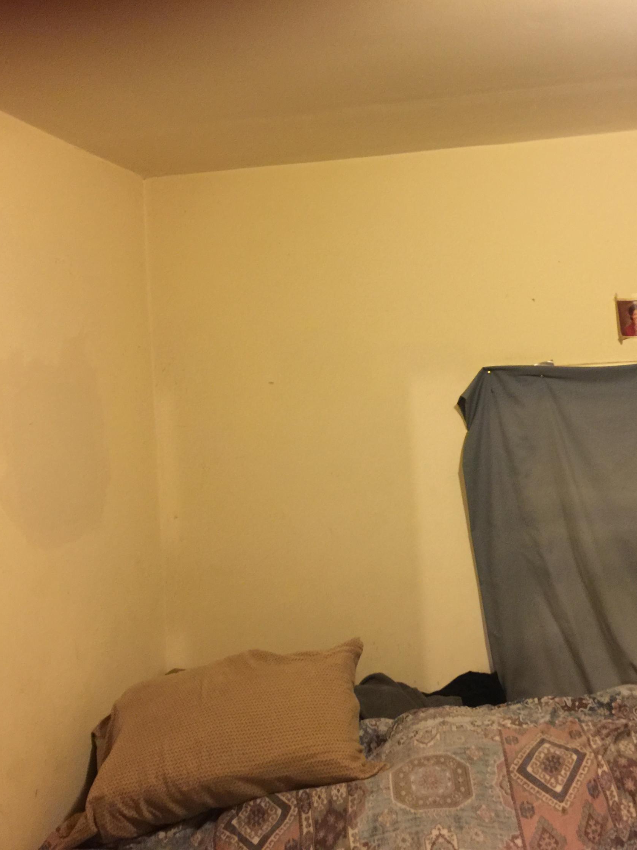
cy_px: 422
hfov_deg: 36.5
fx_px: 957
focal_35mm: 39
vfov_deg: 47.9
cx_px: 409
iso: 80
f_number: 2.2
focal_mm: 4.15
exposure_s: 1/4
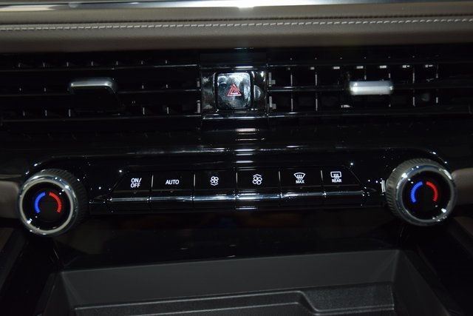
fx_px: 611
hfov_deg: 42.3
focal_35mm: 46
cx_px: 236
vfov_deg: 29.0
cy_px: 158
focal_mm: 31
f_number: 4
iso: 720
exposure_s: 1/15
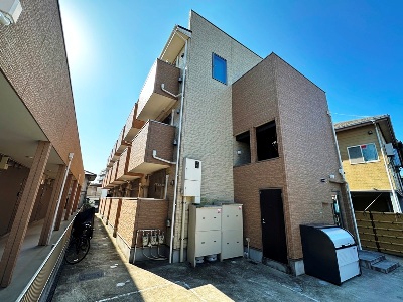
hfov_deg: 102.1
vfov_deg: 85.7
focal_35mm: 14
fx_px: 163
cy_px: 151
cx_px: 202
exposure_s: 1/590
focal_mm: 2.22
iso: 40
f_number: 2.2
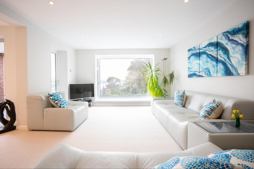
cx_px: 127
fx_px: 113
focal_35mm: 16
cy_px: 84
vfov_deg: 73.8
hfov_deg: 96.7
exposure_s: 1/5
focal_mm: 16
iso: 200
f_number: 11
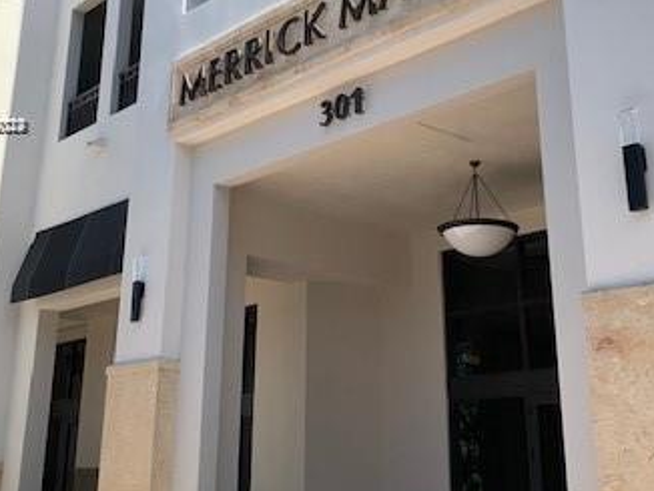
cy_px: 126
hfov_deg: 37.4
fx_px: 964
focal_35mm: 51
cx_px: 277
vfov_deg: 28.2
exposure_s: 1/1490
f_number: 1.8
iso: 25
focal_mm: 4.25
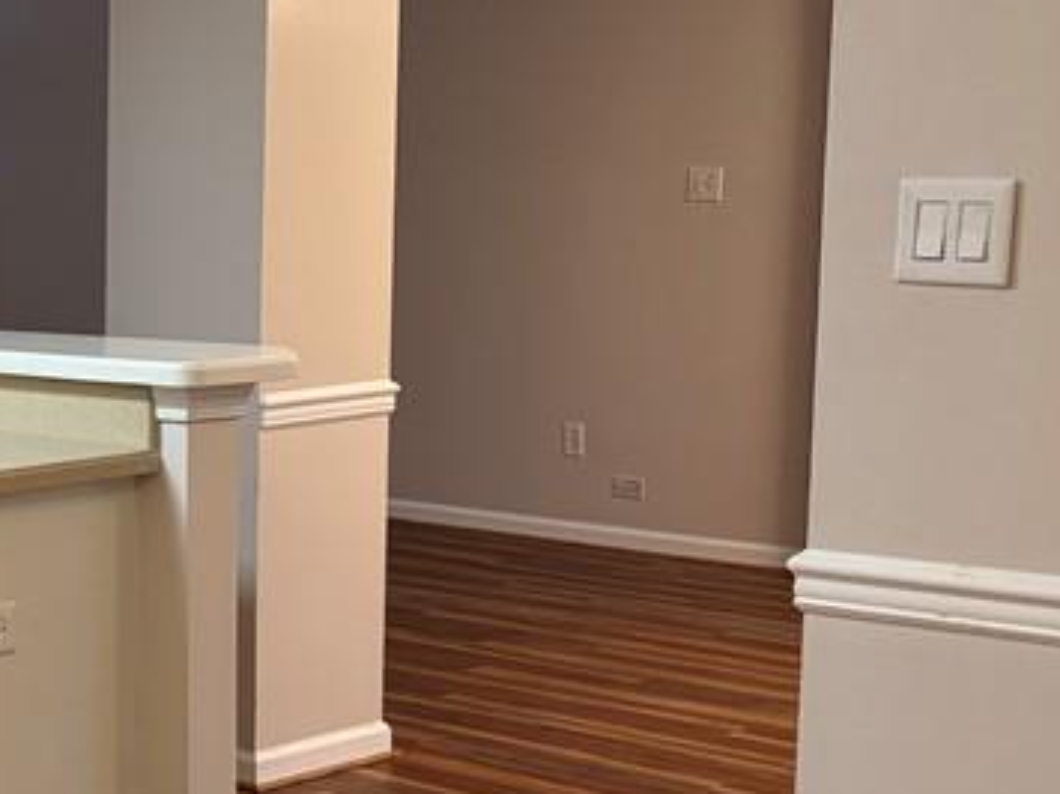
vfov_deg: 19.6
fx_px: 2296
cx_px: -319
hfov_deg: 23.1
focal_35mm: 75
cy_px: 478
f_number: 1.6
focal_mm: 5.96
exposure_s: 1/60
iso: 160
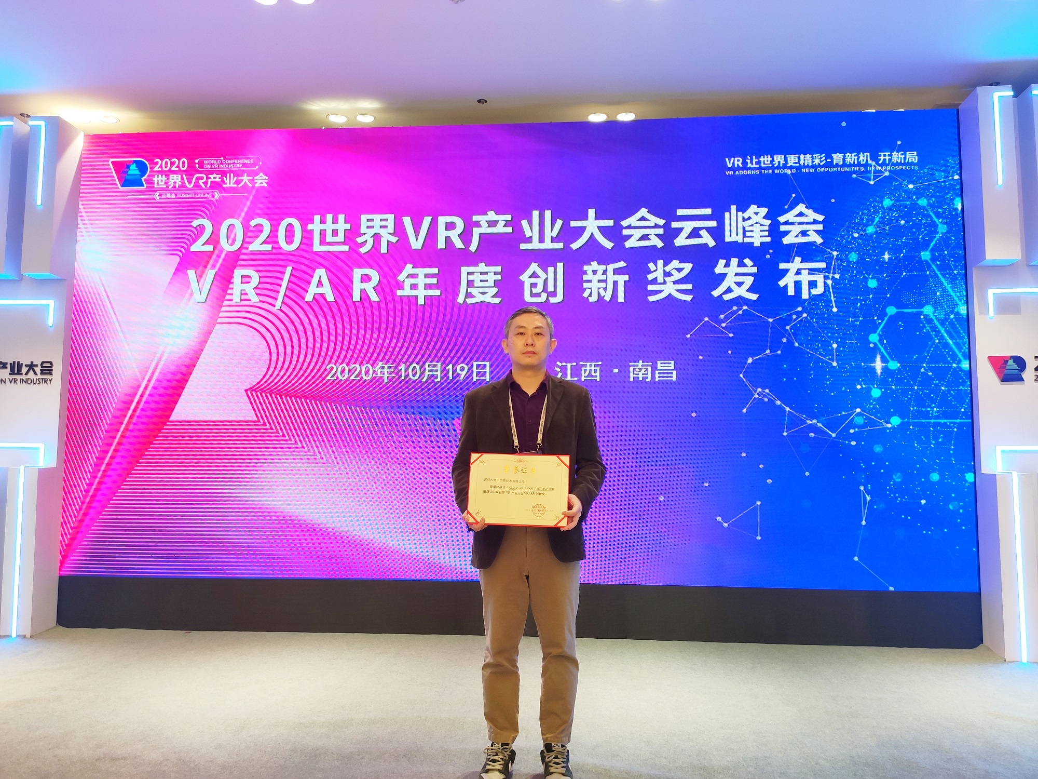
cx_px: 519
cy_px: 390
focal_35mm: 26
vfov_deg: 53.1
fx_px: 780
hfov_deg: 67.3
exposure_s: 1/50
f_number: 1.75
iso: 245
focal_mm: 4.77
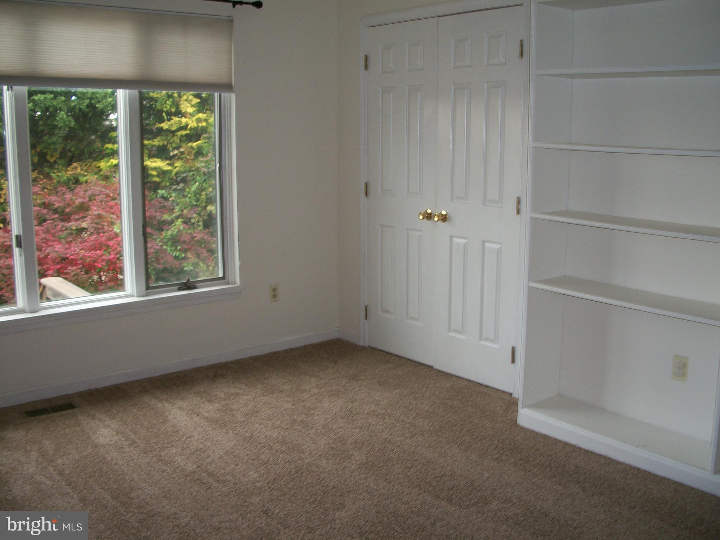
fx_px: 728
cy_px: 270
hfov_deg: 52.6
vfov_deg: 40.7
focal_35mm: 35
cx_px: 360
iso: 80
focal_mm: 6.3
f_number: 3.1
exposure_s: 1/30
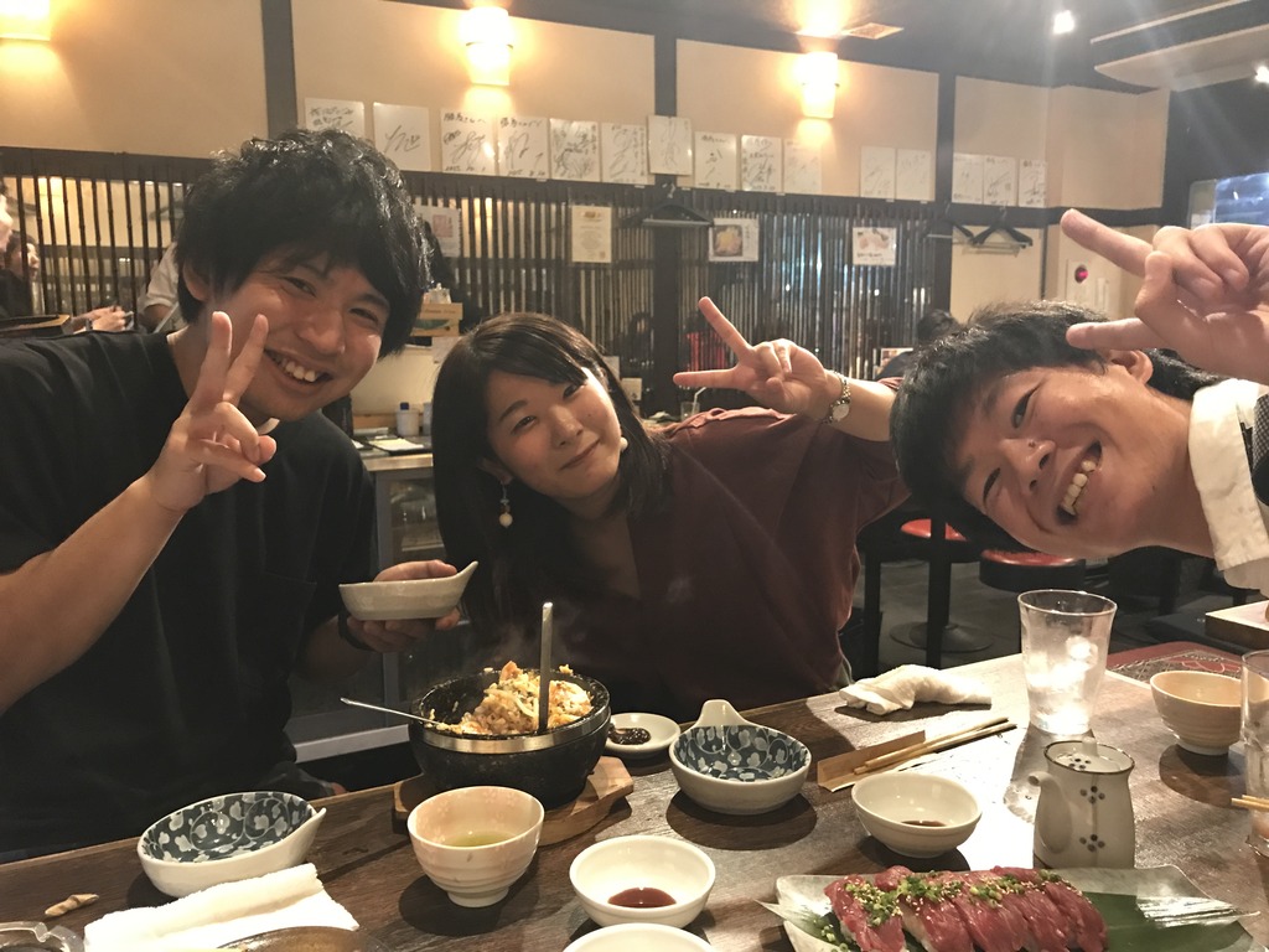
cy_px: 476
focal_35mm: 28
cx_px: 634
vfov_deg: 49.7
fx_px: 1026
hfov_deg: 63.4
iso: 100
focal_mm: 3.99
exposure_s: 1/6
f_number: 1.8
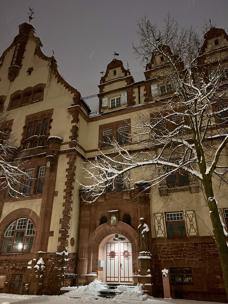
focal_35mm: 26
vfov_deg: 67.3
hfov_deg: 53.1
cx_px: 114
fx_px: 228
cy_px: 152
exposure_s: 1/25
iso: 800
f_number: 1.5
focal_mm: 5.7
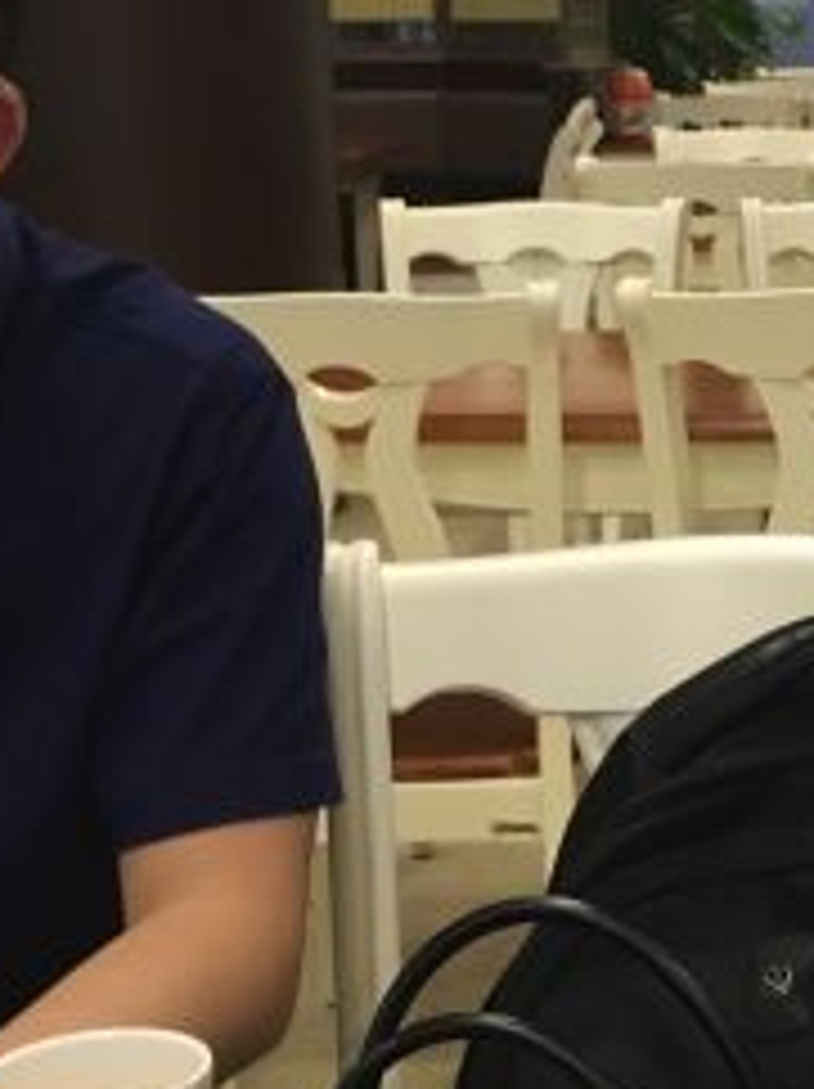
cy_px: 423
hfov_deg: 16.6
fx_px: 2638
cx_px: 1041
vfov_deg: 23.3
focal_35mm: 84
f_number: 2.2
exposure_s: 1/33
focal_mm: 4.15
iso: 125
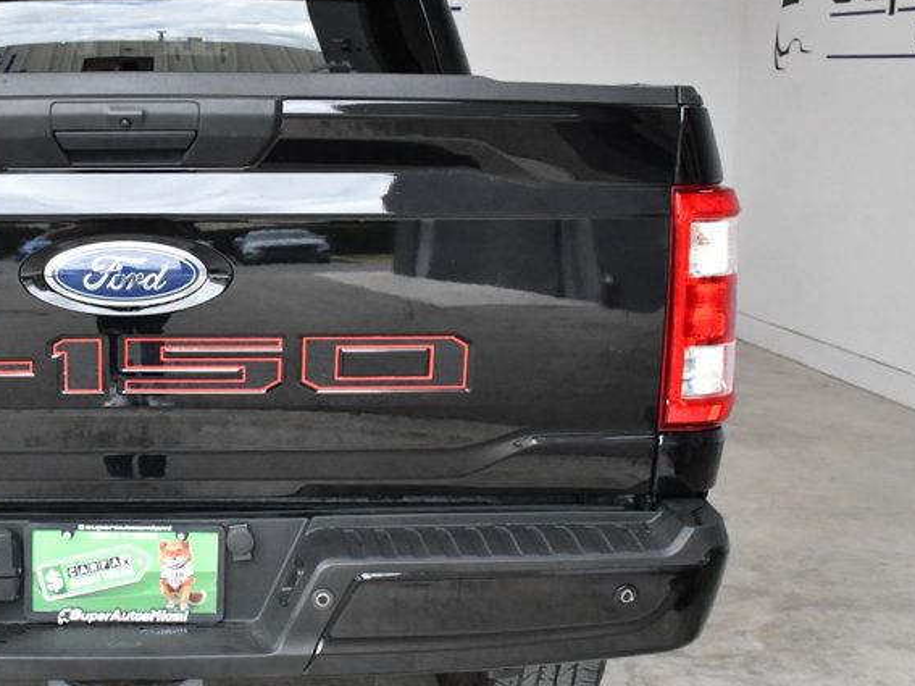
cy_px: 345
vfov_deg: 24.8
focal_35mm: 59
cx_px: 134
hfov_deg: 31.5
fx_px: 1559
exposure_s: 1/400
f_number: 10
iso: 2500
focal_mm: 23
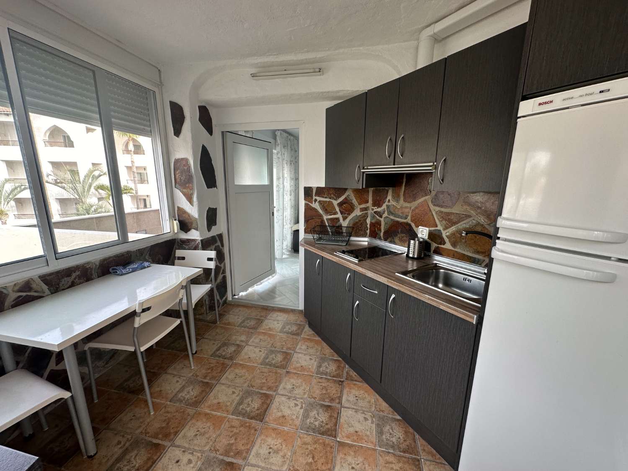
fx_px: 254
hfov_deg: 102.1
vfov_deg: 85.7
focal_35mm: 14
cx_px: 314
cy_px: 236
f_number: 2.2
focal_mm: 2.22
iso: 64
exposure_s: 1/99
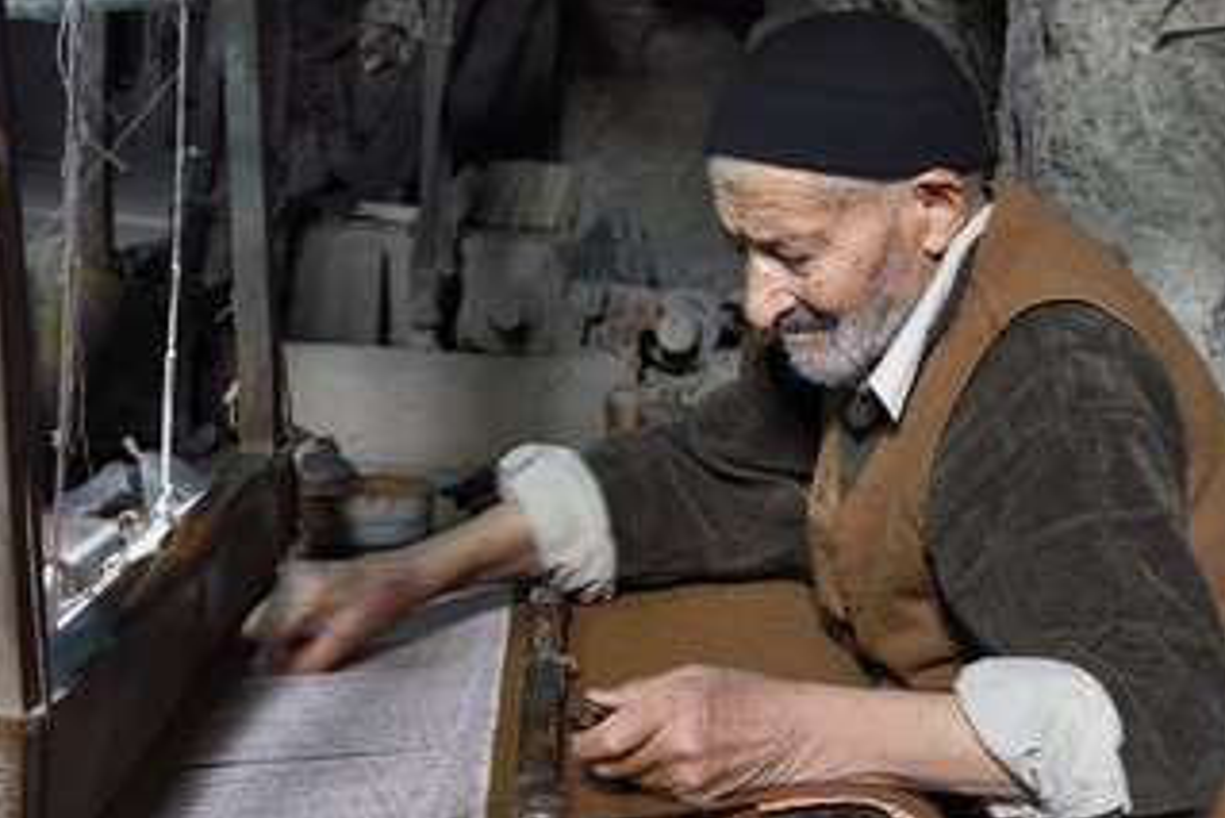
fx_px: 2145
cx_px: 709
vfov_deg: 21.6
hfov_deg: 31.8
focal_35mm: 63
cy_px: 499
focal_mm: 48
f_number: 10
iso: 1600
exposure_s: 1/30
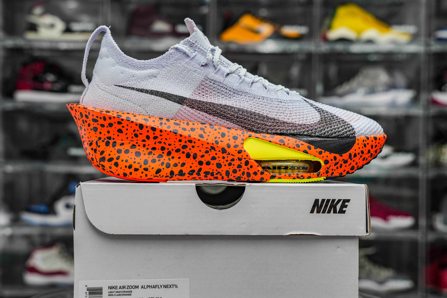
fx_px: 633
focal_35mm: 51
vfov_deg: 26.5
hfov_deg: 38.9
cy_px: 160
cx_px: 229
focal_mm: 40
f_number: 5
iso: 400
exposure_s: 1/60
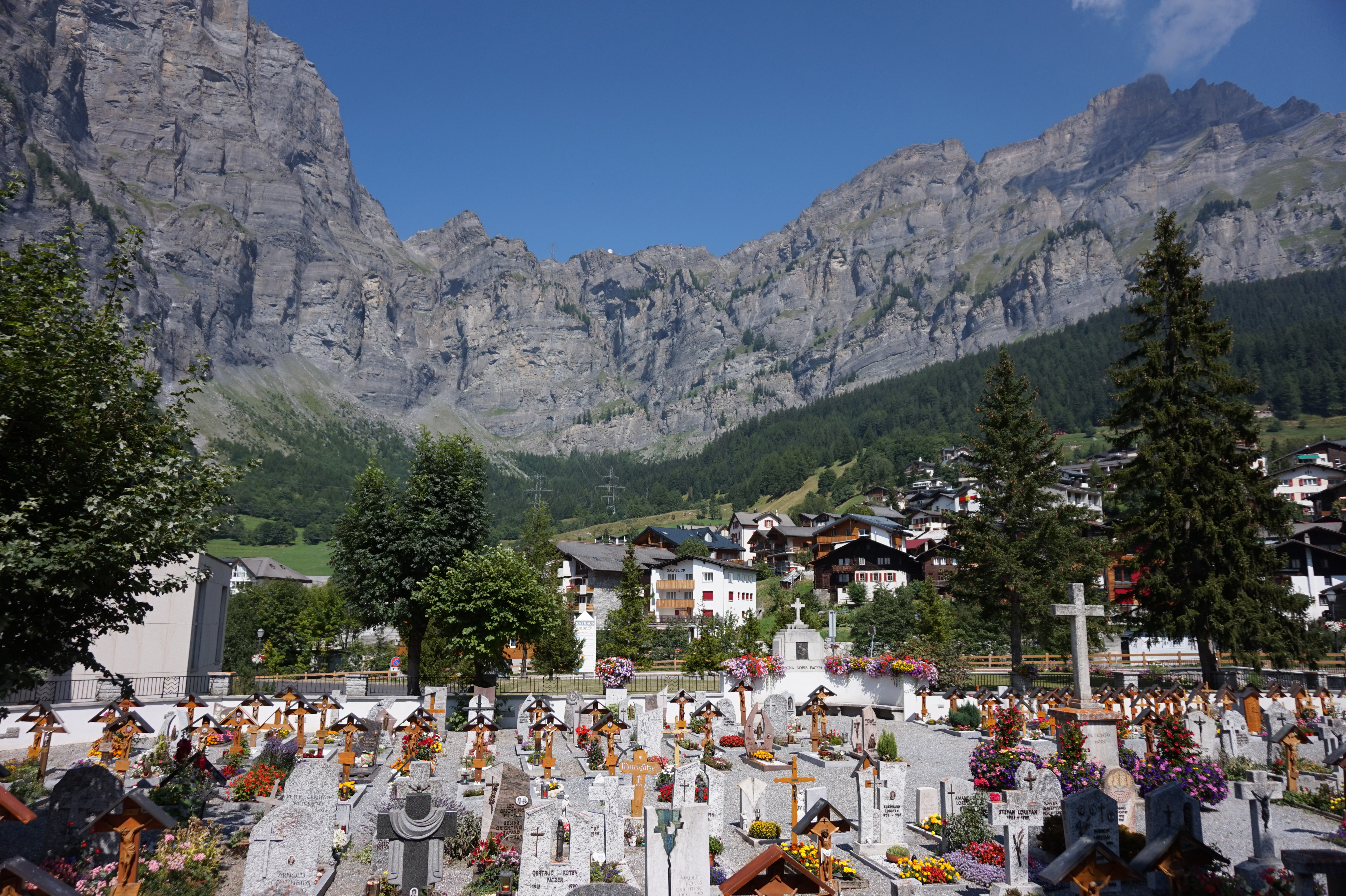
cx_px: 673
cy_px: 448
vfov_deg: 53.1
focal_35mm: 24
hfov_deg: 73.8
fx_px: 897
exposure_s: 1/2000
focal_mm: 16
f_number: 3.5
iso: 100
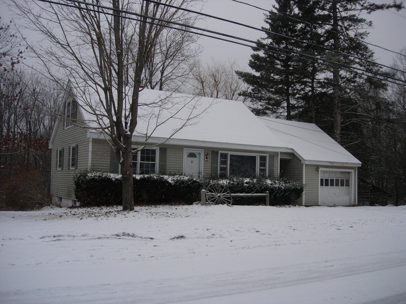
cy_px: 152
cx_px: 203
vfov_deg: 37.7
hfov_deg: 49.0
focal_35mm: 38
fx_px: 446
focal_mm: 7.8
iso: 64
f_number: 2.8
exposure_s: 1/264
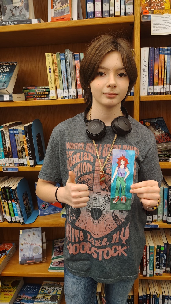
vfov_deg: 69.8
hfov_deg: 42.8
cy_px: 149
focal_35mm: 27
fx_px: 218
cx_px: 98
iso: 797
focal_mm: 5.56
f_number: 1.8
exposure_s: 1/60
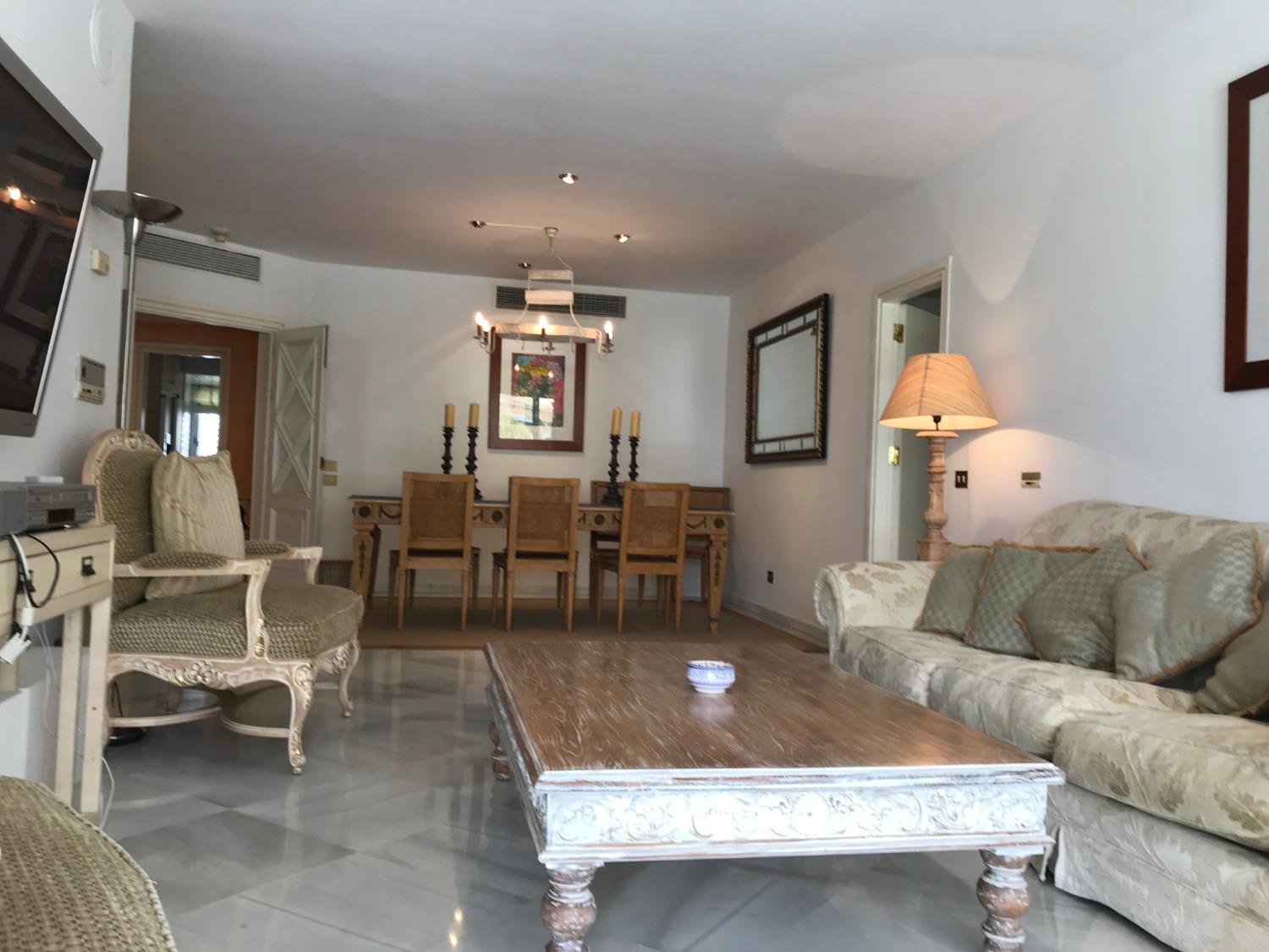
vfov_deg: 49.7
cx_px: 634
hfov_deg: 63.4
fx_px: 1026
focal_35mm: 28
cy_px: 476
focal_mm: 3.99
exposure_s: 1/50
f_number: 1.8
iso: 25
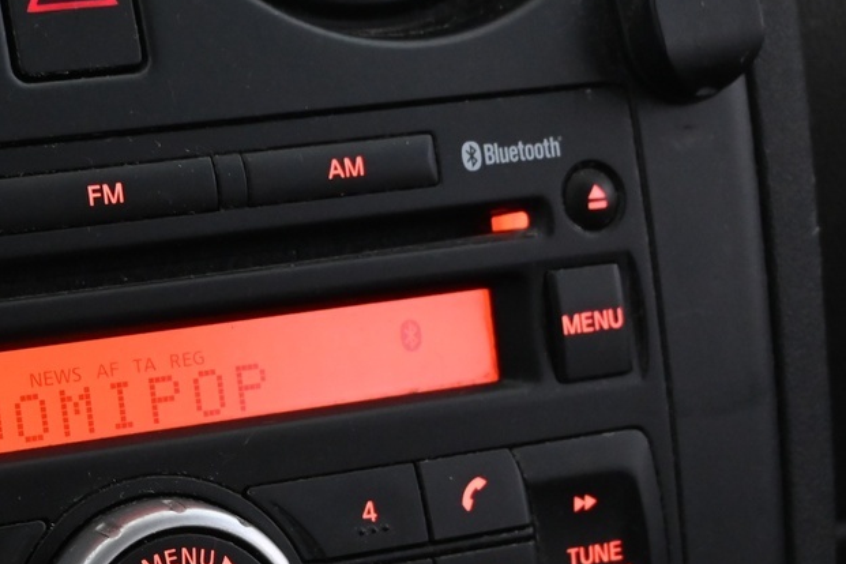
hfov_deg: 18.7
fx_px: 2530
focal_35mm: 108
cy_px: 478
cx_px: 99
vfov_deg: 12.6
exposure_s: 1/25
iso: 1800
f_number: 4.5
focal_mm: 27.5
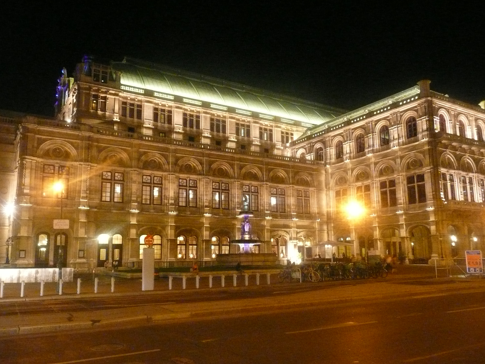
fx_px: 406
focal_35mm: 29
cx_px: 241
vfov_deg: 48.2
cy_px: 187
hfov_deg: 61.7
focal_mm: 4.6
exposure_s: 1/4
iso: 800
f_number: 3.3
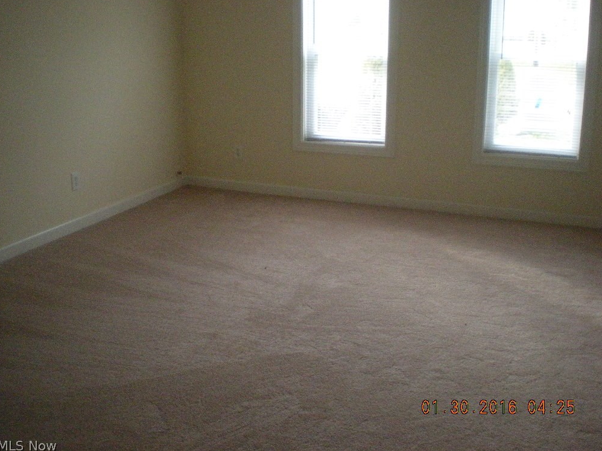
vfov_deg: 36.8
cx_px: 303
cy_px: 224
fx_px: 678
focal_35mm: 39
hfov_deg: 47.9
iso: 772
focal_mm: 6.3
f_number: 3.1
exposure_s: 1/132
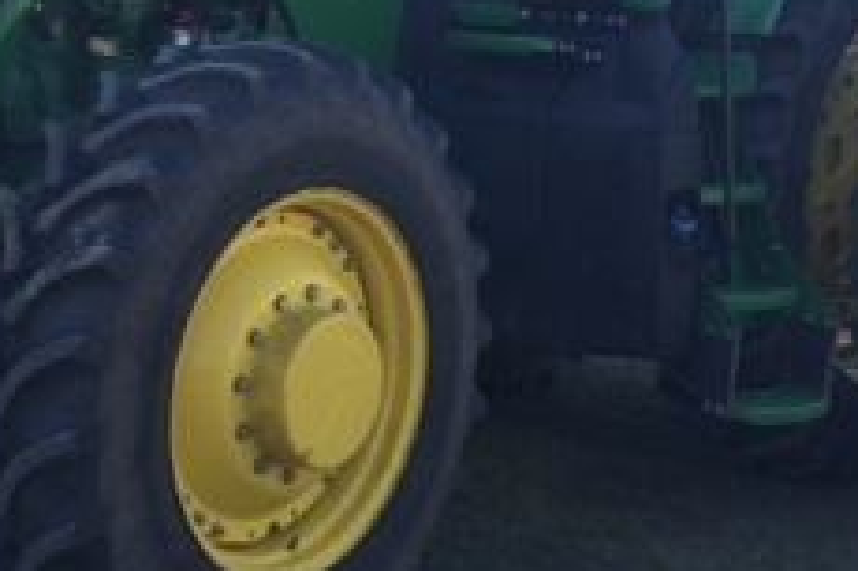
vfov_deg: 16.0
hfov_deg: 24.0
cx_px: 254
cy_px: 41
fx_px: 2001
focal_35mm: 84
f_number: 2.2
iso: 32
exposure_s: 1/562
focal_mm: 4.15
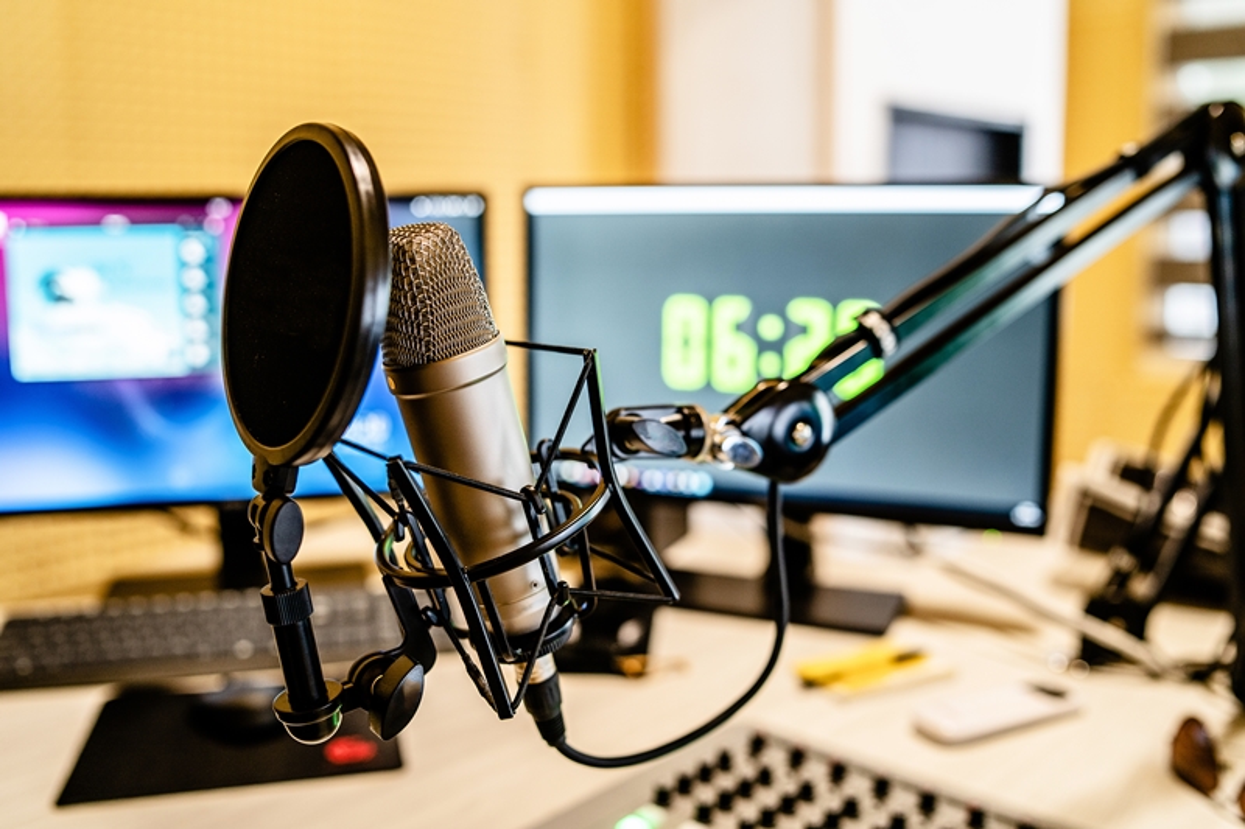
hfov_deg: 54.4
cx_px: 622
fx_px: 1210
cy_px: 414
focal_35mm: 35
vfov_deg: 37.8
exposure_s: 1/60
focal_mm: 35
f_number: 1.8
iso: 500
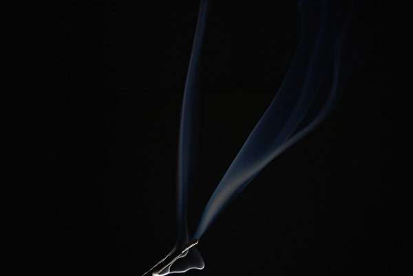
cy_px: 138
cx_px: 206
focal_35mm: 82
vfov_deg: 16.6
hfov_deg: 24.6
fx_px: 946
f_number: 6.3
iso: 100
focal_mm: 55
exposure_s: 1/125
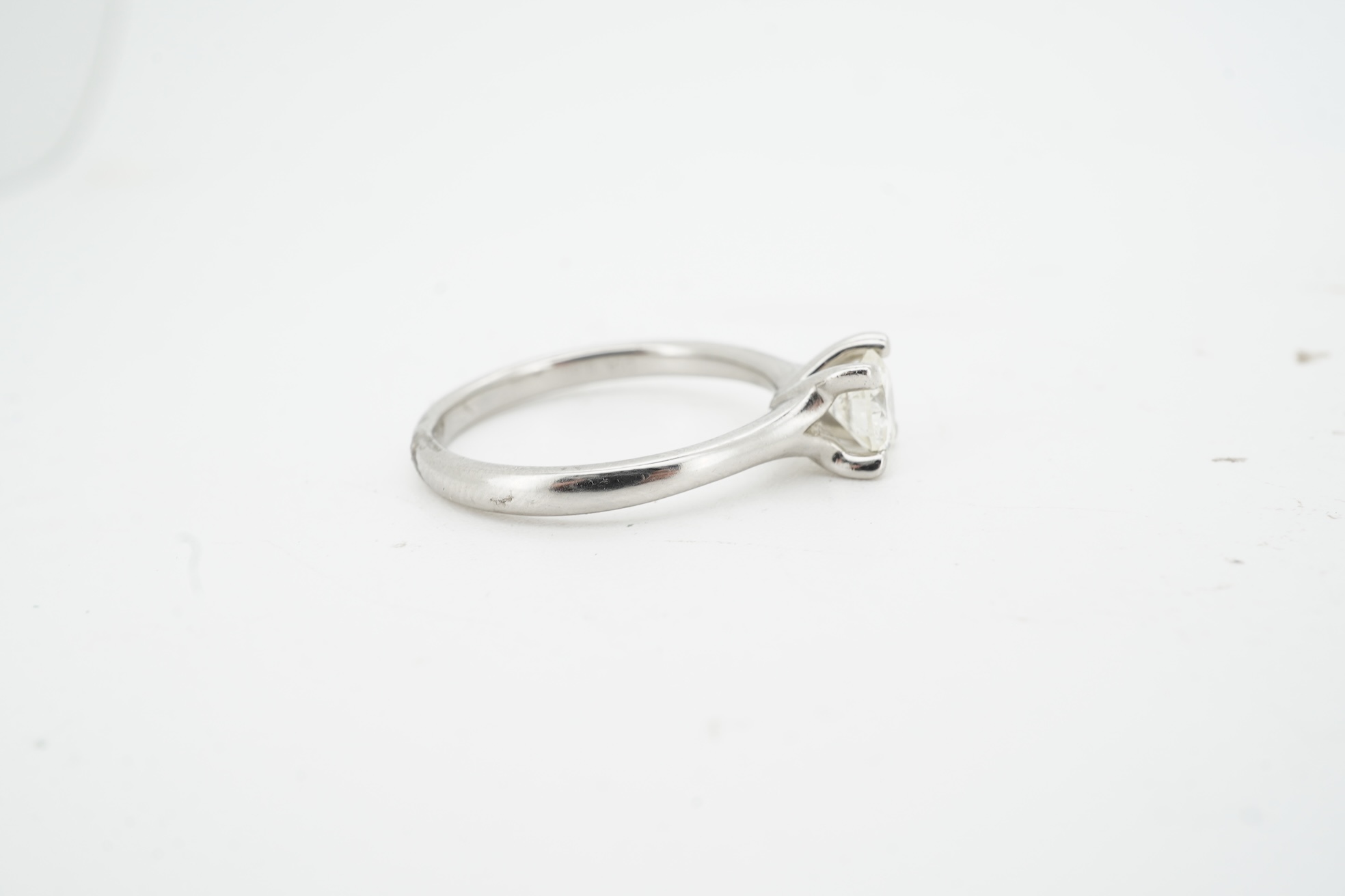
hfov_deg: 43.6
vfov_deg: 29.9
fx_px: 1681
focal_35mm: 45
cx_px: 672
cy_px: 448
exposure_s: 1/100
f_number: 22
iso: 200
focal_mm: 30
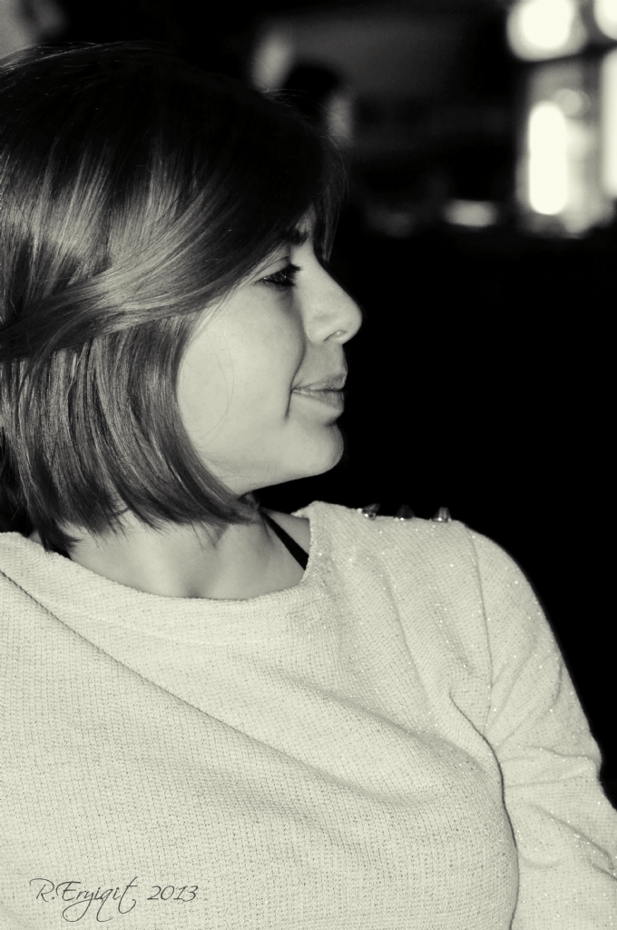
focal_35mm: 105
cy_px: 465
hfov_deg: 13.0
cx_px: 308
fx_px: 2706
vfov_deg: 19.5
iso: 1250
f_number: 5.6
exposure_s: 1/30
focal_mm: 70
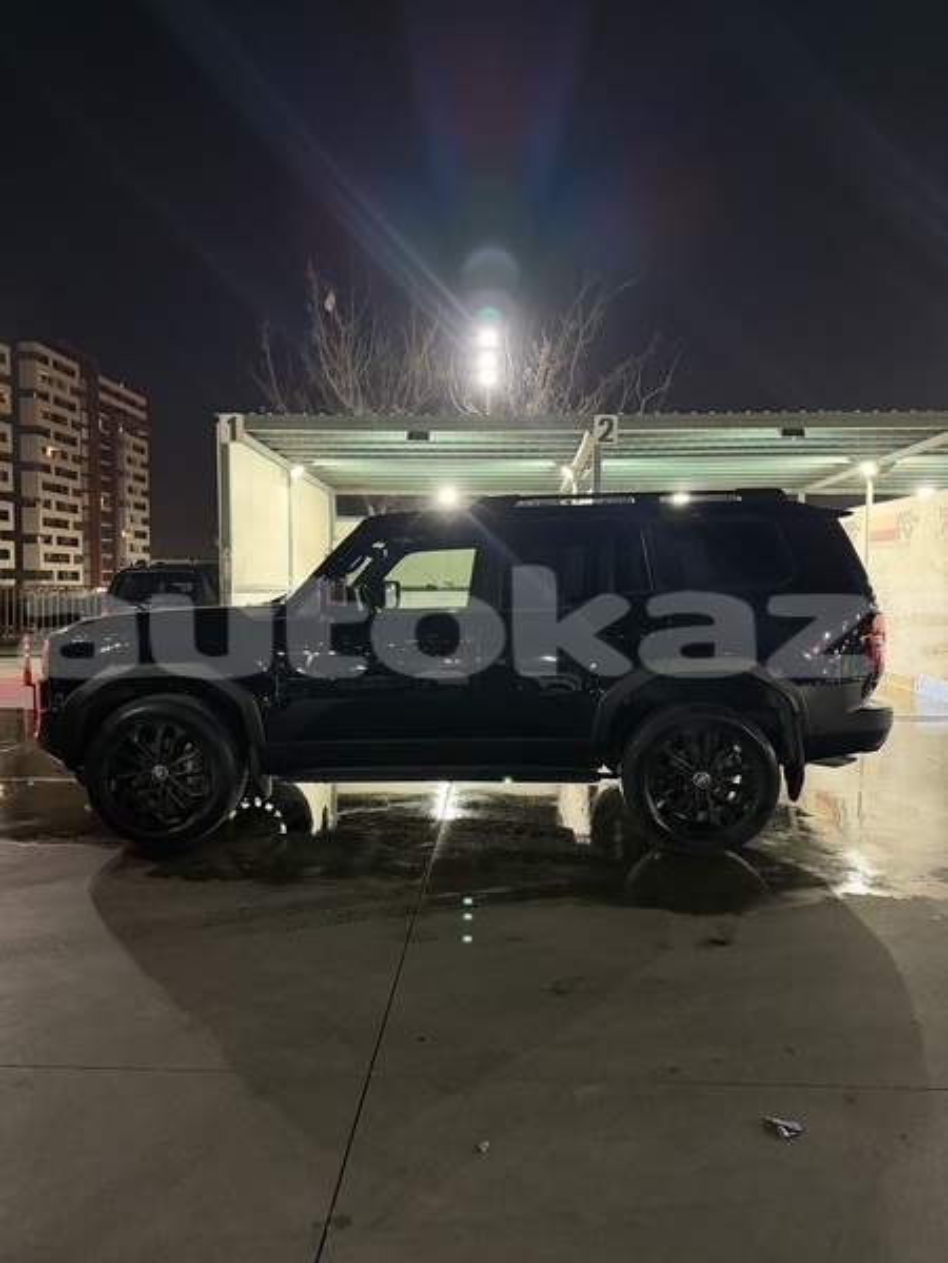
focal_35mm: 24
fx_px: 876
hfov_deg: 56.8
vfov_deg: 71.6
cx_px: 474
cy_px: 632
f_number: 1.78
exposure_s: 1/33
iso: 800
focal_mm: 6.76
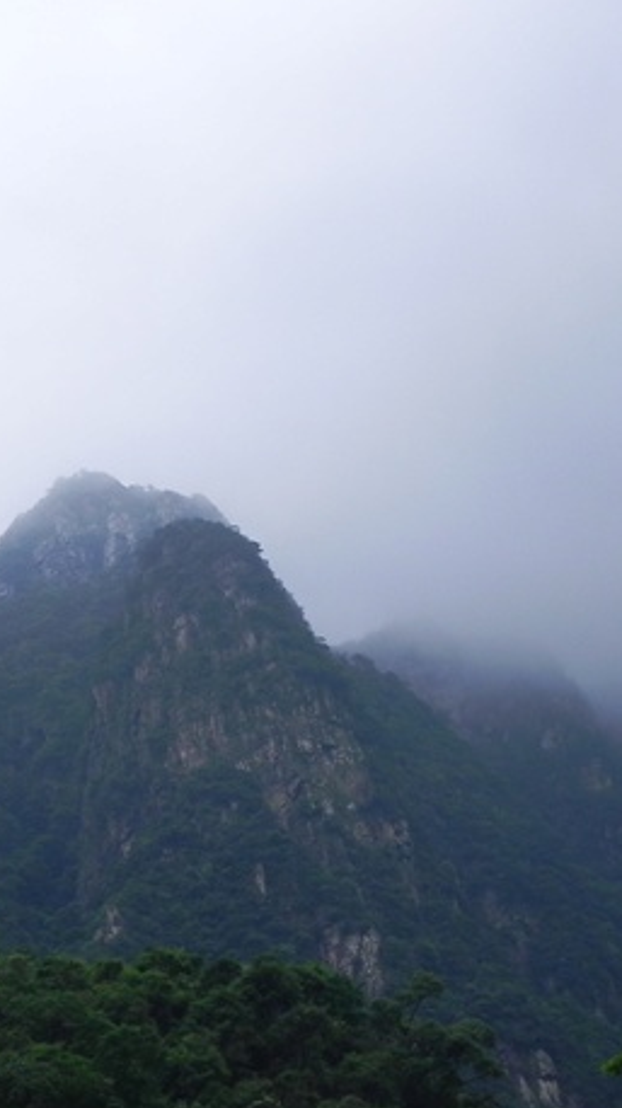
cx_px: 390
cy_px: 550
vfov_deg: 19.5
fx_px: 3231
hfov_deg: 11.0
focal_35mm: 110
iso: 160
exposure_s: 1/318
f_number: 6.3
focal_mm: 11.8
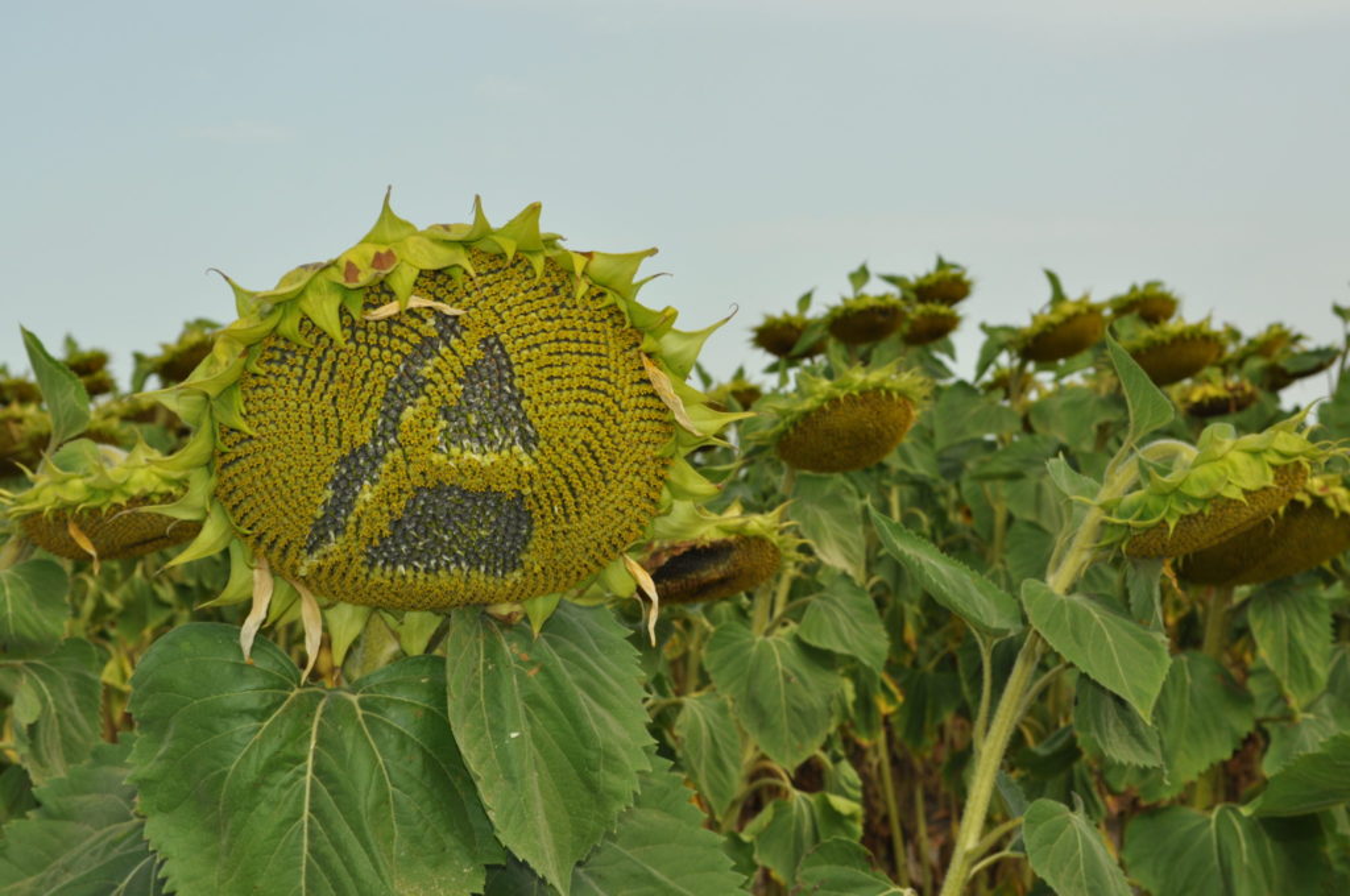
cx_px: 675
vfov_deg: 21.5
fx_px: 2359
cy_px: 448
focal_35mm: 63
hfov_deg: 31.9
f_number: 13
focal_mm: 42
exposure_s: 1/200
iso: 200
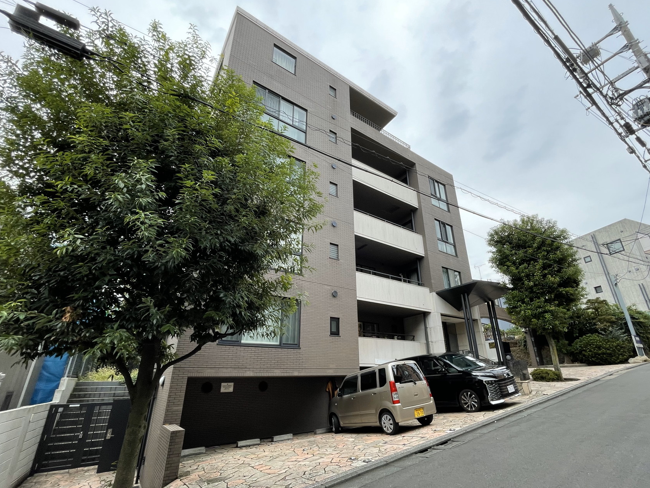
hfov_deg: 94.4
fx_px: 300
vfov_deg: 78.0
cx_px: 344
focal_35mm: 16
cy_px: 261
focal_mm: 1.55
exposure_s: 1/142
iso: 25
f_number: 2.4
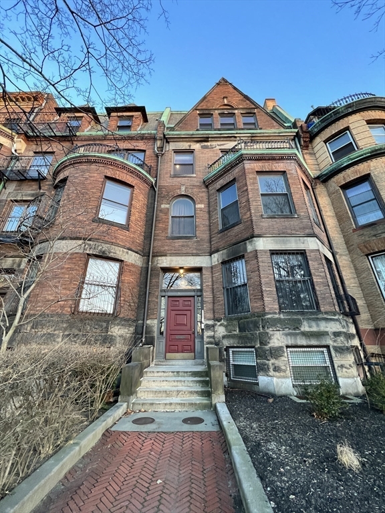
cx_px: 192
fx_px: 193
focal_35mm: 13
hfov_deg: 89.9
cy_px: 256
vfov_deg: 106.2
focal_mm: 1.57
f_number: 1.8
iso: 250
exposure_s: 1/115
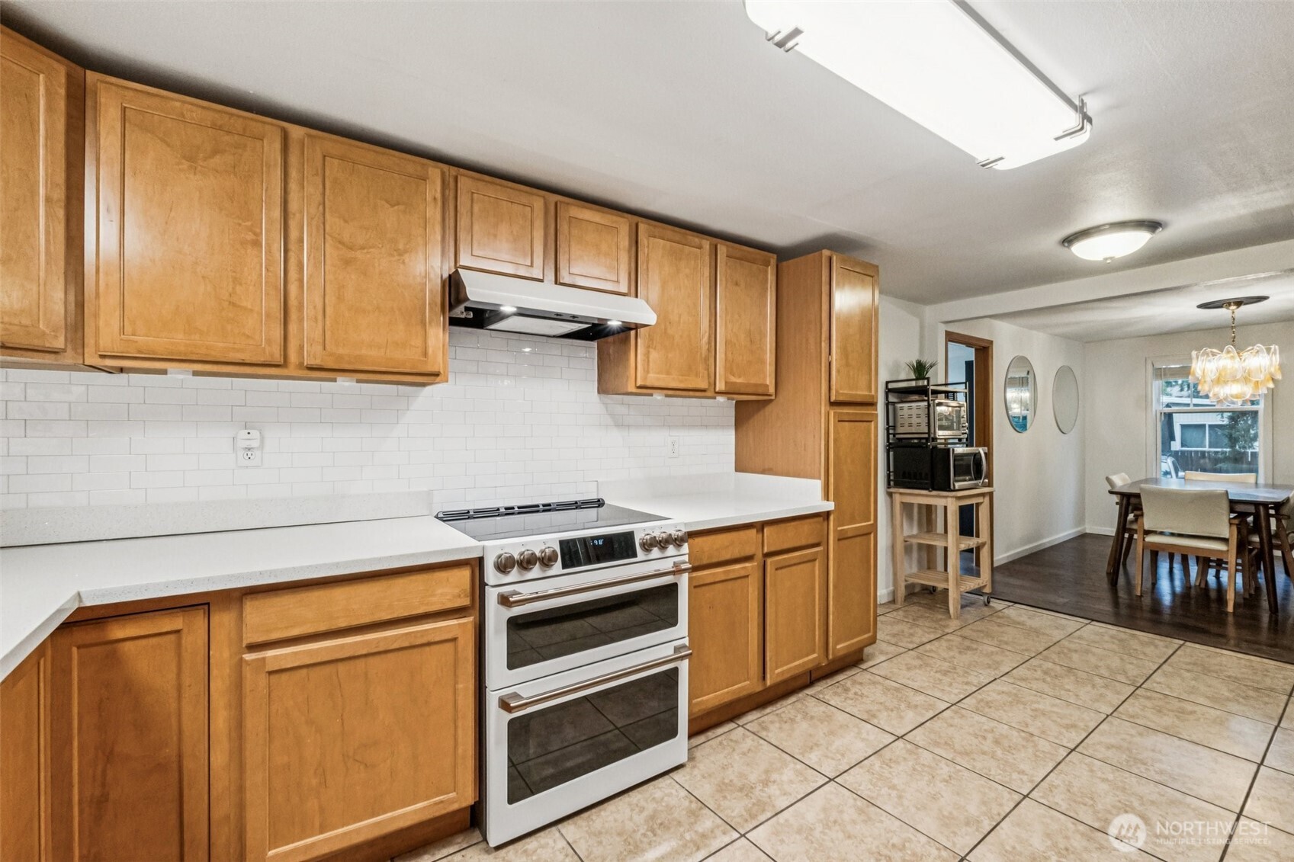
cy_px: 431
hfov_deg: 100.4
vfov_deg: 77.3
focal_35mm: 15
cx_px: 647
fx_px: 539
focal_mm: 10
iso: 1600
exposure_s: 1/30
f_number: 9
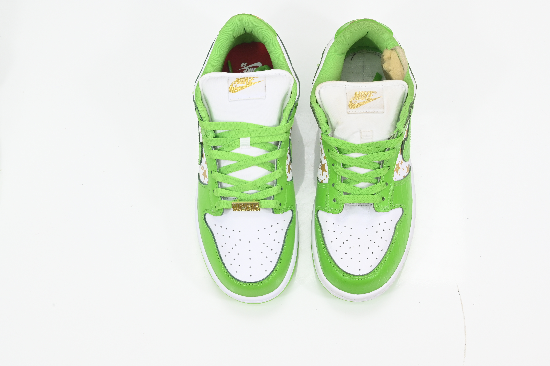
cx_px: 275
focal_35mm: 60
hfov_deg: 33.4
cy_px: 183
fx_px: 916
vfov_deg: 22.6
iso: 2000
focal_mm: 60
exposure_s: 1/80
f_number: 14
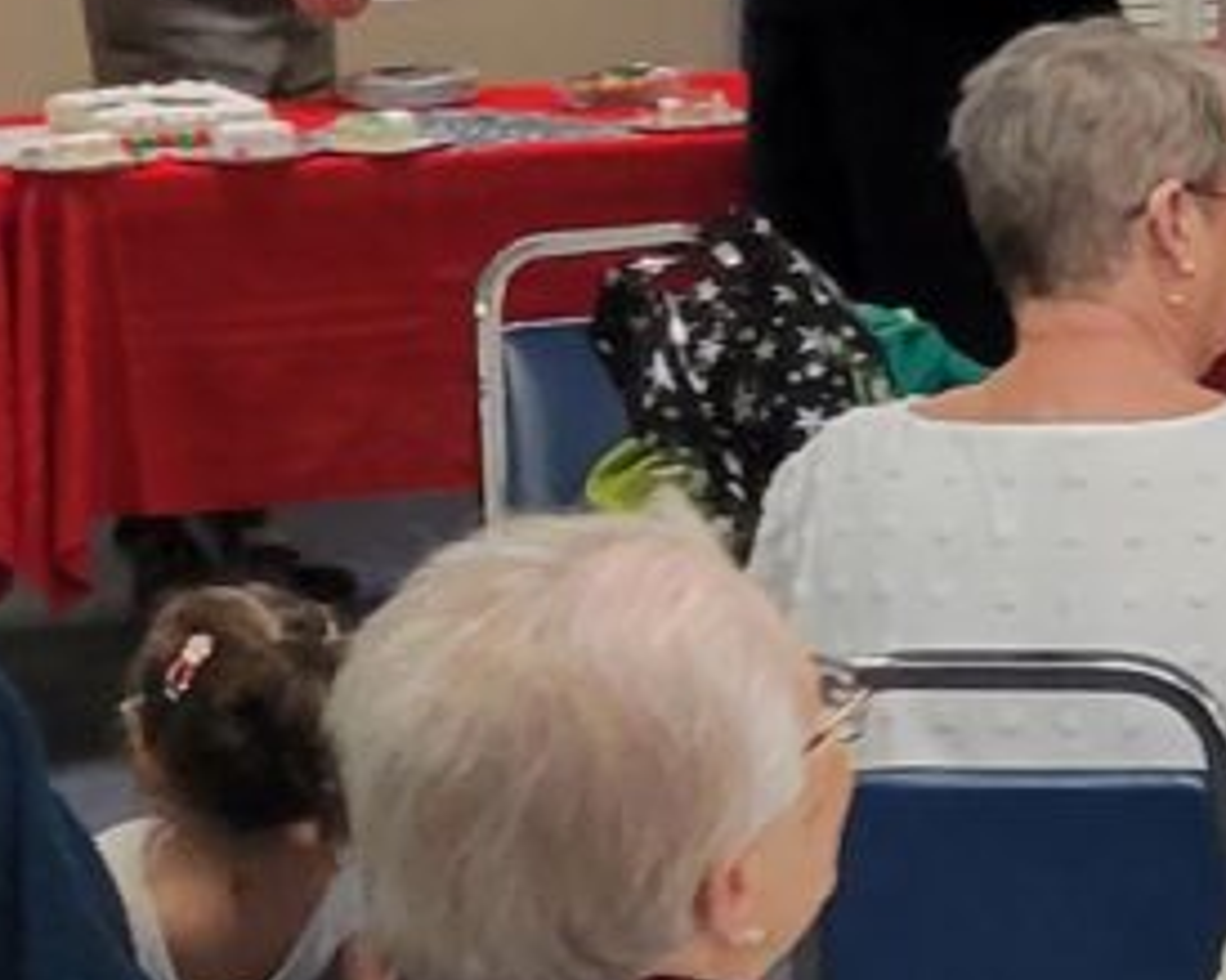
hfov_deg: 9.6
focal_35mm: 190
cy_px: -358
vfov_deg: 8.0
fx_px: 6892
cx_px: 2269
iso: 200
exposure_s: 1/60
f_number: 1.8
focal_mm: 5.4
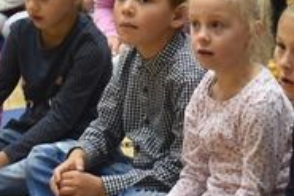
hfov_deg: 8.3
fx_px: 2032
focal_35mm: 249
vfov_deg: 5.4
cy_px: -186
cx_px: 148
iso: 720
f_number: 4.2
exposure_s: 1/50
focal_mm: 30
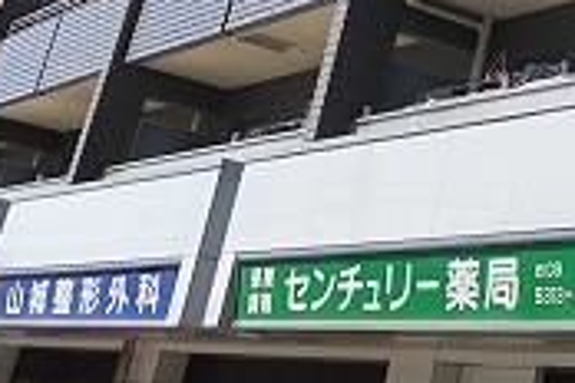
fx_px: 1374
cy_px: -291
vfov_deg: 14.2
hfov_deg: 21.0
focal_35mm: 86
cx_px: 786
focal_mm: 4.3
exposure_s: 1/640
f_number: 3.1
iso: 100
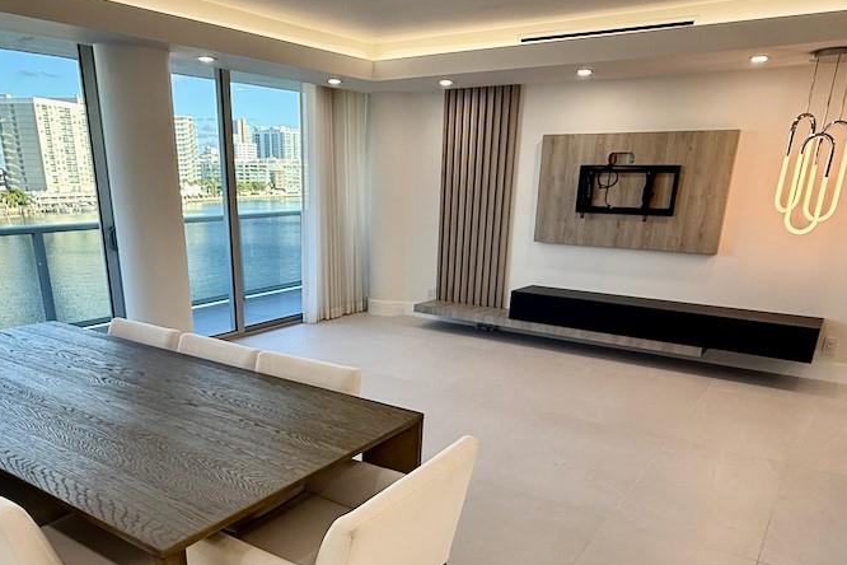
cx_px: 371
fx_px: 659
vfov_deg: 44.9
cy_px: 419
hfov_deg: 65.2
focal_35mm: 28
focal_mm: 2.22
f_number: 2.2
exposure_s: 1/120
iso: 80
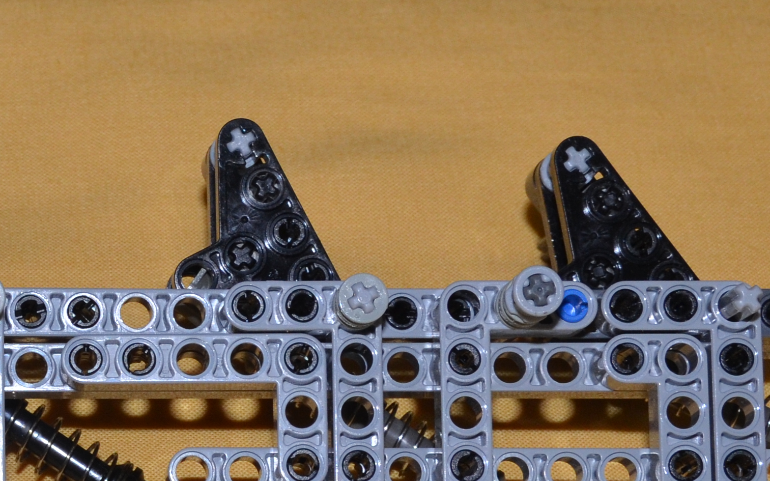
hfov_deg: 12.2
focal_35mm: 169
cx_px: -84
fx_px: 3546
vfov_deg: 7.8
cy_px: 335
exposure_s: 1/60
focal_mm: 34
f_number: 9
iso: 400
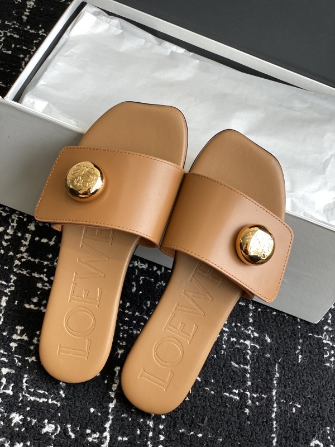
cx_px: 168
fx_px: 671
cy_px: 224
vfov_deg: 36.8
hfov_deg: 28.0
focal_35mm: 52
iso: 20
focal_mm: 6
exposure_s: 1/122
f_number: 2
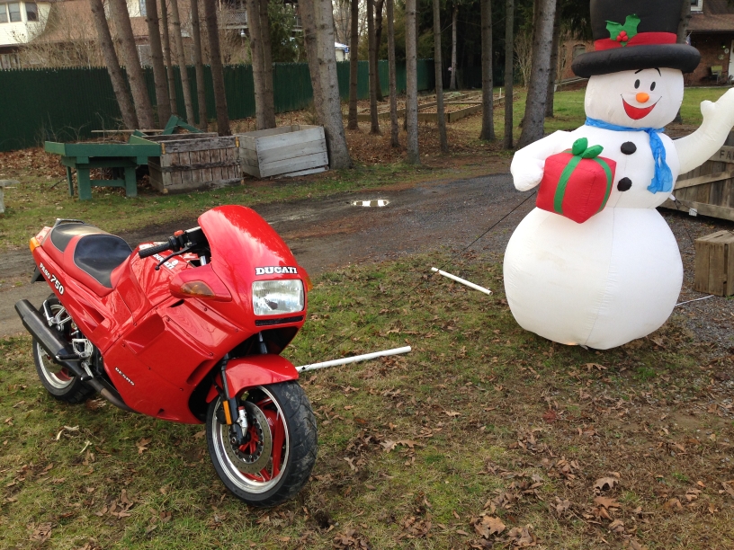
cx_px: 367
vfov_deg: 42.9
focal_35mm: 33
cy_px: 275
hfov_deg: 55.4
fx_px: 700
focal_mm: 4.12
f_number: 2.4
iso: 50
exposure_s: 1/131
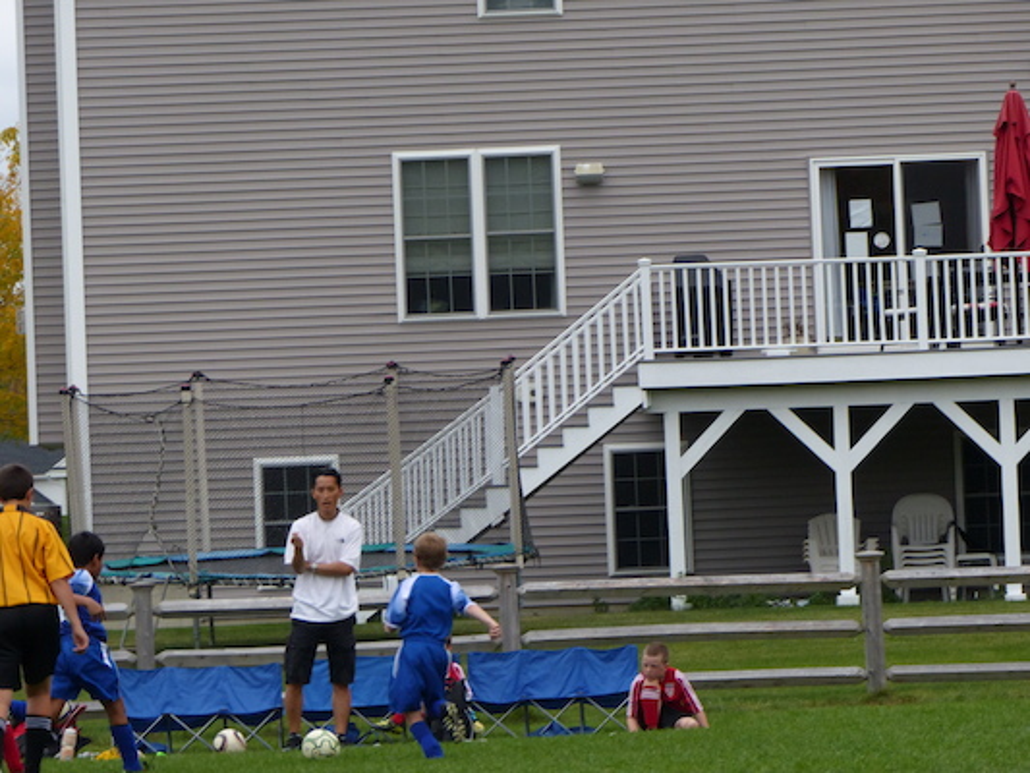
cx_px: 515
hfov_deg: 9.1
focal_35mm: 217
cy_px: 386
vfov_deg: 6.8
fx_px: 6458
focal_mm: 39.1
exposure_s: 1/500
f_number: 2.8
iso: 200
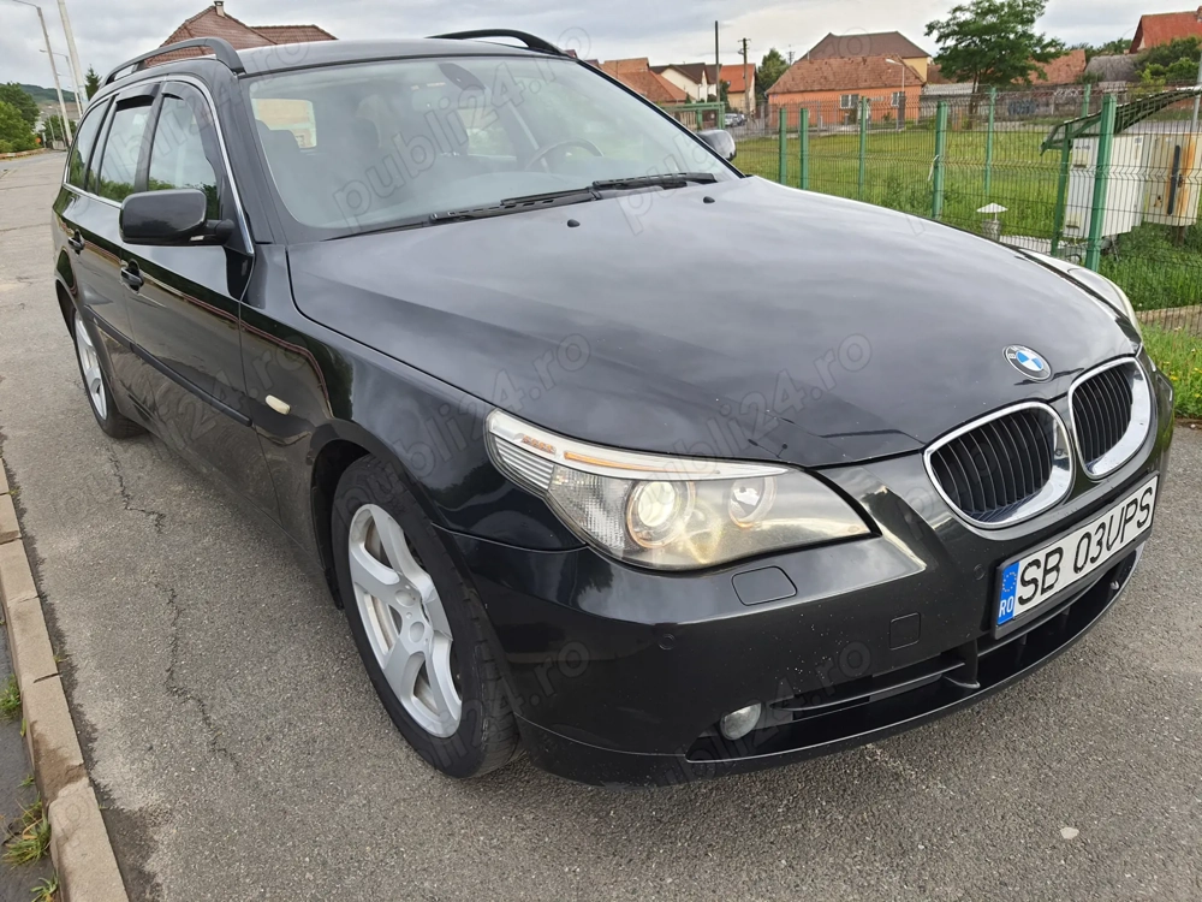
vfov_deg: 53.1
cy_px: 451
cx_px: 601
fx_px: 903
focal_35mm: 26
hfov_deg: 67.3
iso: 50
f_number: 1.7
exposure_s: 1/162
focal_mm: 4.32
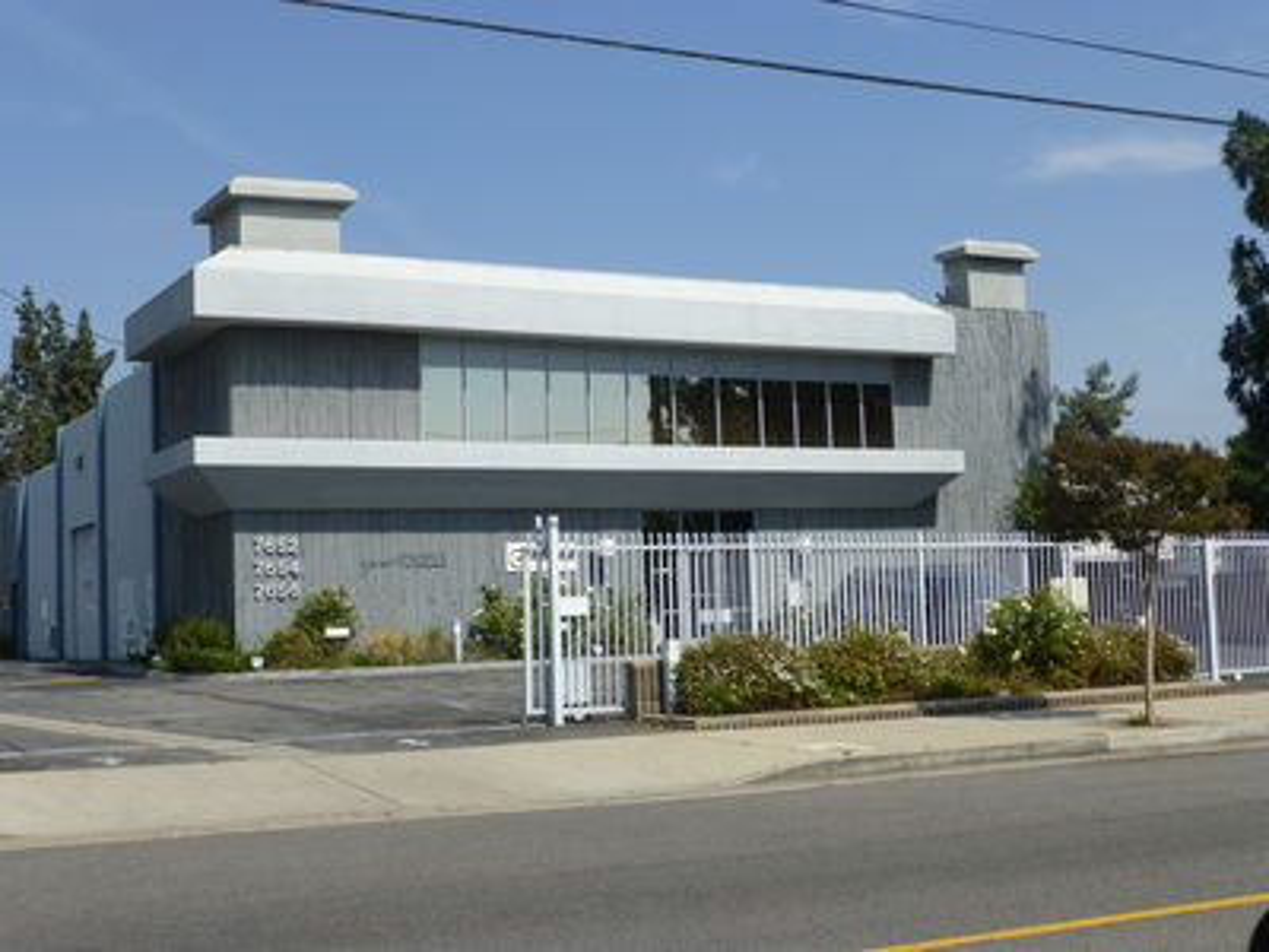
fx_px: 1723
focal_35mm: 47
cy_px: 476
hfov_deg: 40.4
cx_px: 634
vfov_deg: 30.9
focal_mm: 8.5
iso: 100
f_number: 4.2
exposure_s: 1/1300
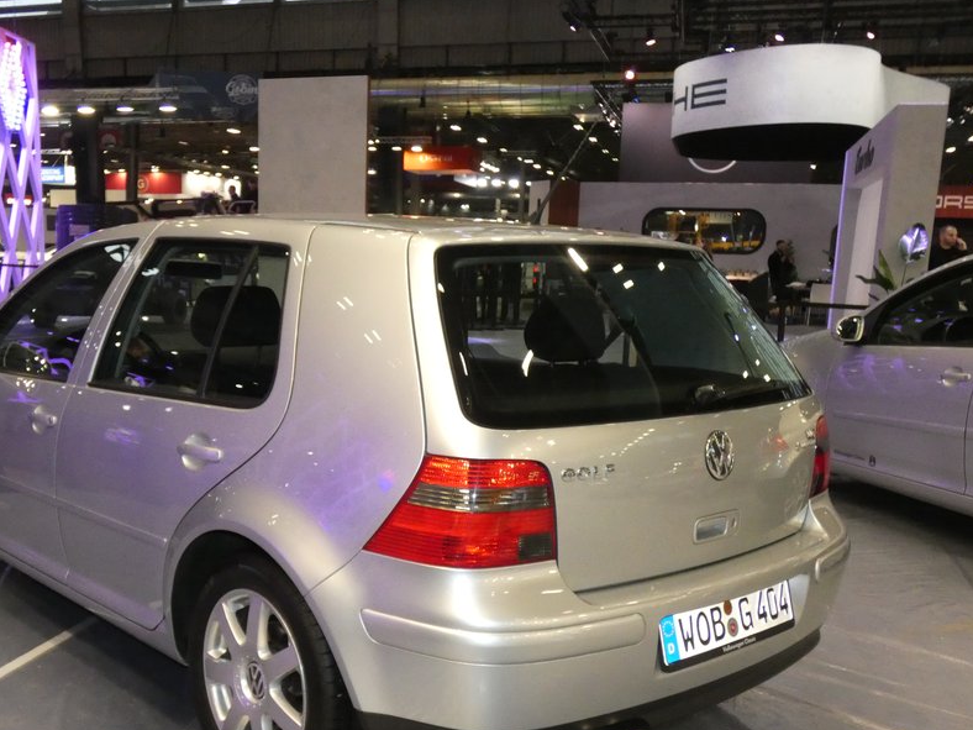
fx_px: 1096
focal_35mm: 39
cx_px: 353
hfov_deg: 47.3
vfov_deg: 36.6
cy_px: 467
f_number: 3.3
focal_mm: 5.3
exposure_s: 1/250
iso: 800
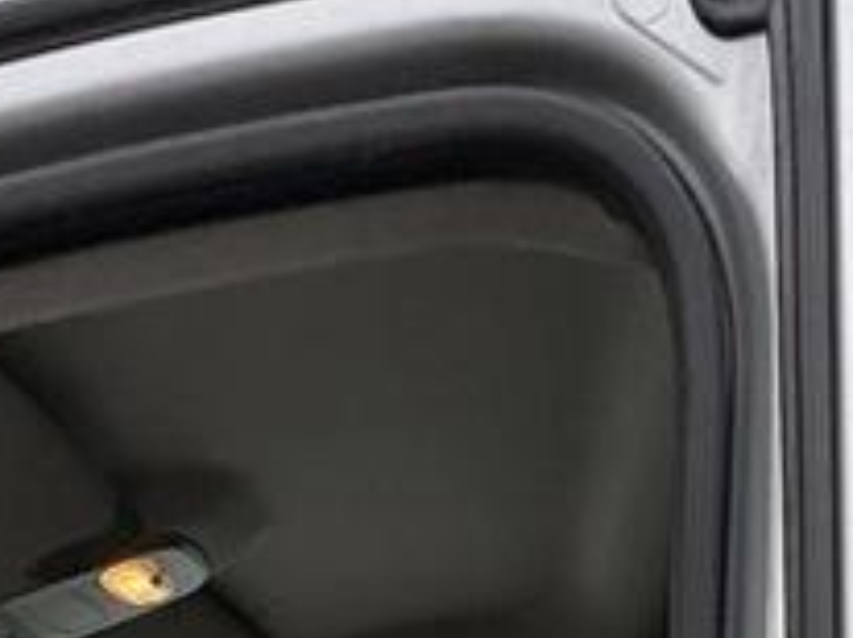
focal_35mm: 61
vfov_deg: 16.5
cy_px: 1355
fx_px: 1501
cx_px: 335
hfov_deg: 31.6
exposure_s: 1/99
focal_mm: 2.22
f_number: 2.2
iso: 64
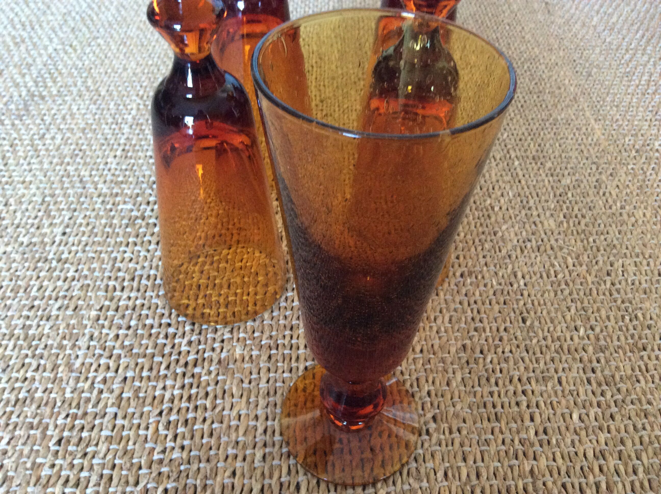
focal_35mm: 32
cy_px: 247
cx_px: 330
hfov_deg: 56.9
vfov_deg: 44.1
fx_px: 610
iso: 250
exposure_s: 1/25
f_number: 2.4
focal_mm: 3.3
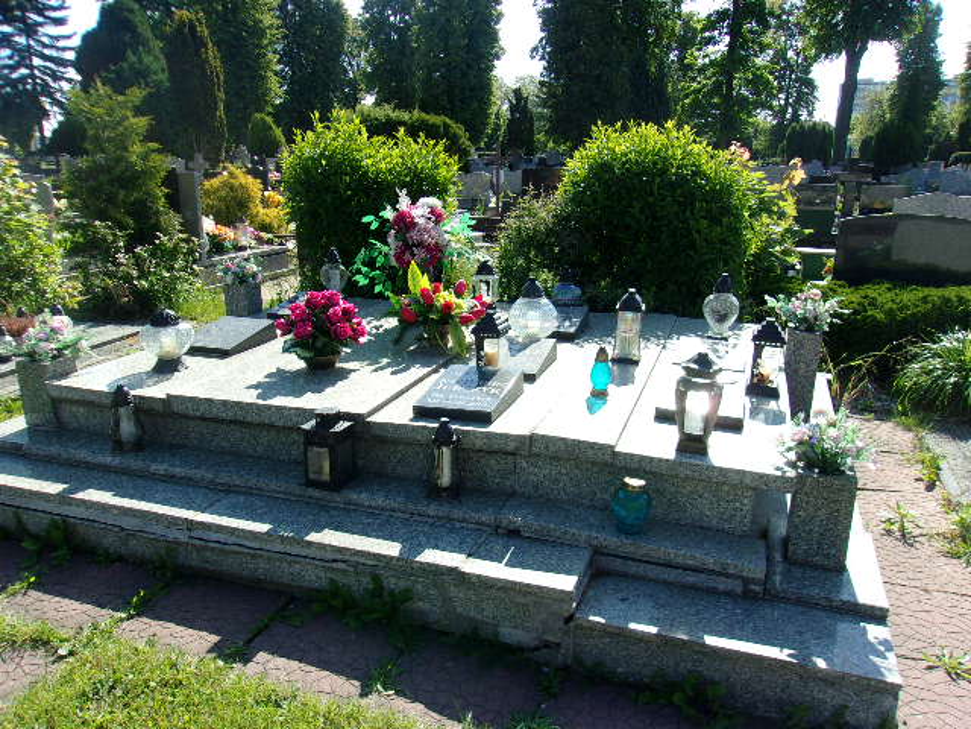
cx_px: 486
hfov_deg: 65.3
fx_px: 757
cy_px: 364
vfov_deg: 51.4
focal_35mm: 27
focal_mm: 4.9
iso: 80
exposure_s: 1/50
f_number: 10.4
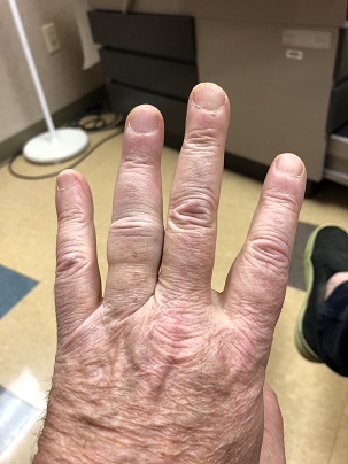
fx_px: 375
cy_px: 232
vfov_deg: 63.4
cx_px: 174
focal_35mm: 28
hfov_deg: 49.7
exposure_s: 1/15
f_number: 1.8
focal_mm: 3.99
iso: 40
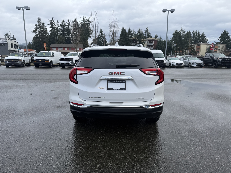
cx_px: 116
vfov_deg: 56.8
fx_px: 160
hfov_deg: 71.6
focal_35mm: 24
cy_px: 86
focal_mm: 6.76
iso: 80
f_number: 1.78
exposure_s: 1/1156
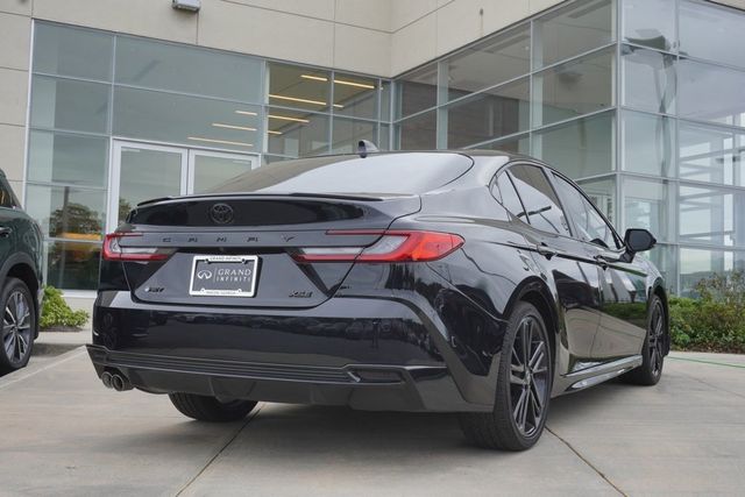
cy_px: 248
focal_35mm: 44
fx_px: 900
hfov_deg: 45.0
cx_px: 372
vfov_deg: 30.9
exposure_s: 1/60
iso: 160
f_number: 13
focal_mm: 29
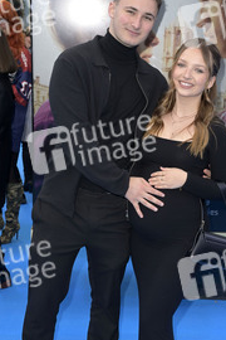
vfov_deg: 28.4
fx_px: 669
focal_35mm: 71
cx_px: 128
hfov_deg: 19.2
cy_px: 208
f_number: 5.6
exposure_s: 1/250
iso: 500
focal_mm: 48
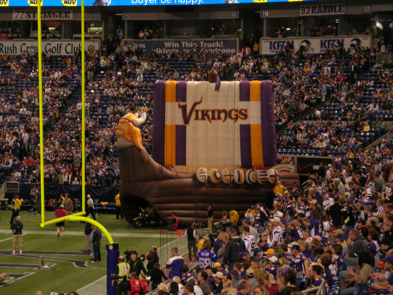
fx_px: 1283
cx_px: 196
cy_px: 148
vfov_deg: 13.1
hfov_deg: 17.4
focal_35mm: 113
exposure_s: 1/60.1
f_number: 4.9
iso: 145
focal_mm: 23.4
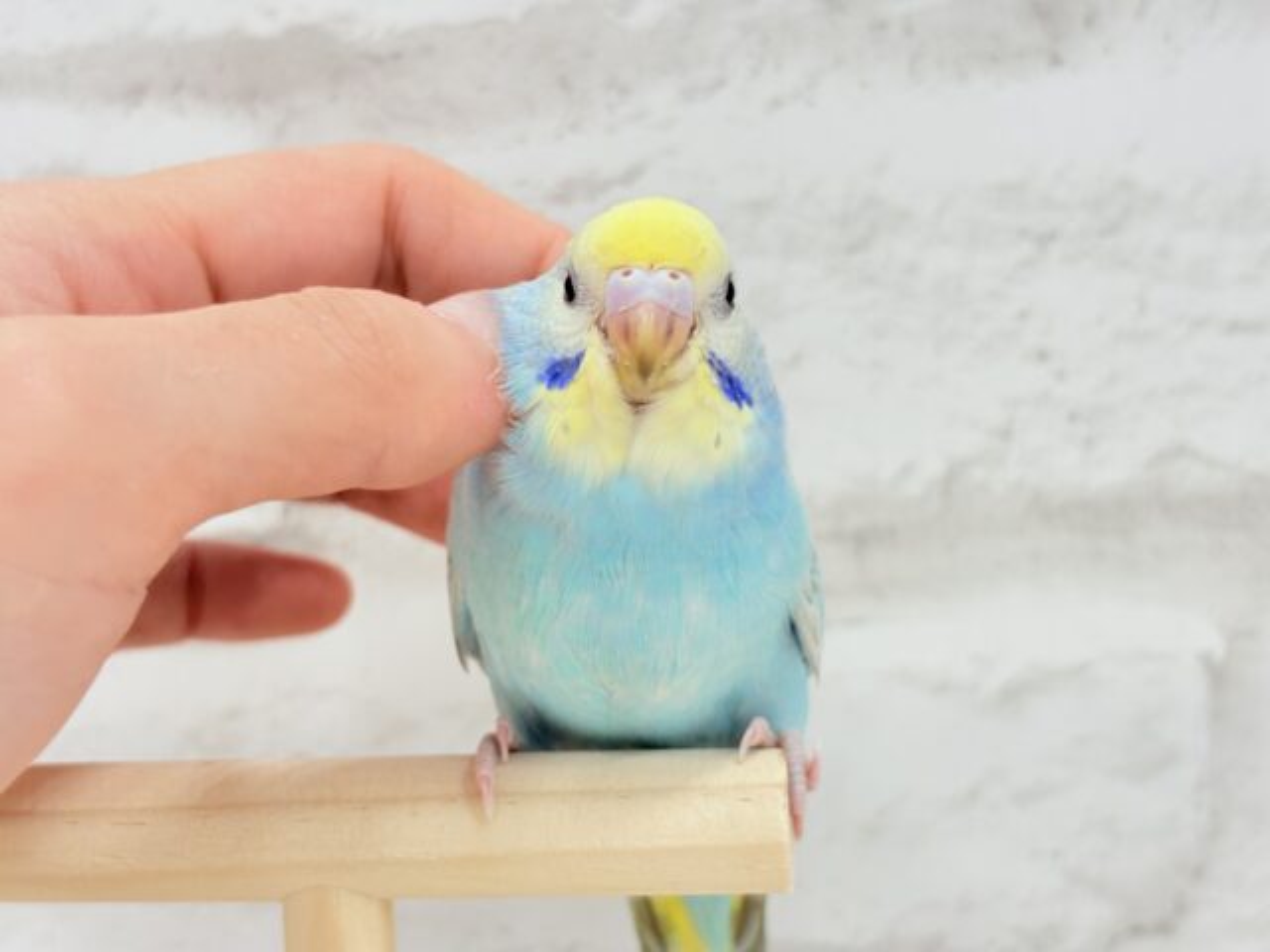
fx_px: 1908
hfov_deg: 36.8
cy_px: 476
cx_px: 635
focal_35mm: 52
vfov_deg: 28.0
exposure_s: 1/100
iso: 100
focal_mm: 5.96
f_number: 1.6
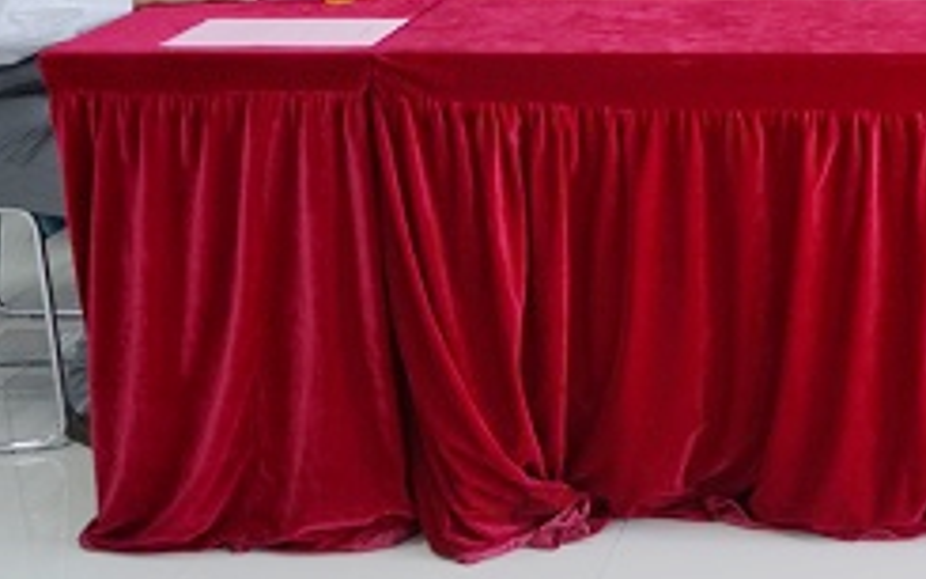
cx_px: 1100
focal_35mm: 90
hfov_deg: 21.5
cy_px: -140
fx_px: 2271
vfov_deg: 14.0
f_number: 4
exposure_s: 1/160
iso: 1000
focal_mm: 36
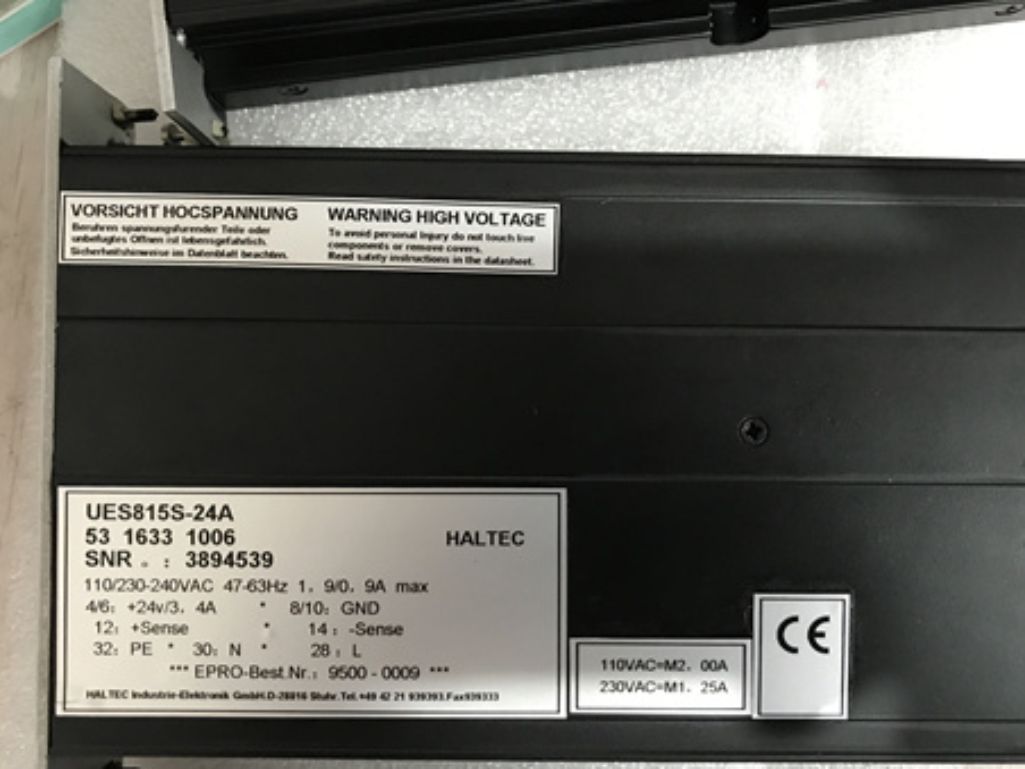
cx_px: 542
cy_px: 407
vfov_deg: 45.4
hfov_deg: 58.3
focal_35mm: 31
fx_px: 918
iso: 100
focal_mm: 3.99
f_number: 1.8
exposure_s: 1/17
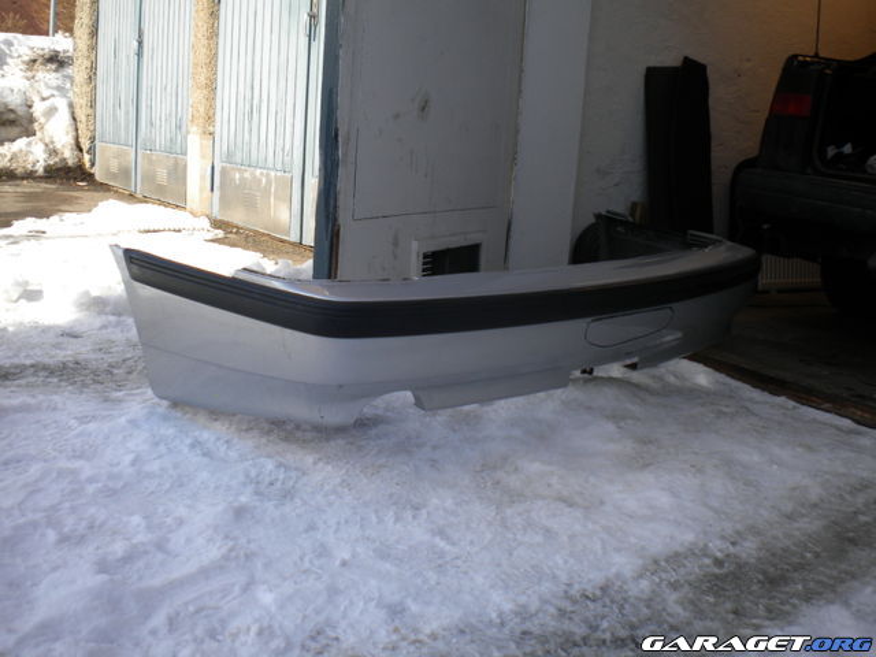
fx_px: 886
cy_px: 328
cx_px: 438
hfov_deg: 52.6
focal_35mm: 35
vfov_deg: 40.7
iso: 80
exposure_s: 1/326
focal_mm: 6.3
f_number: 4.6
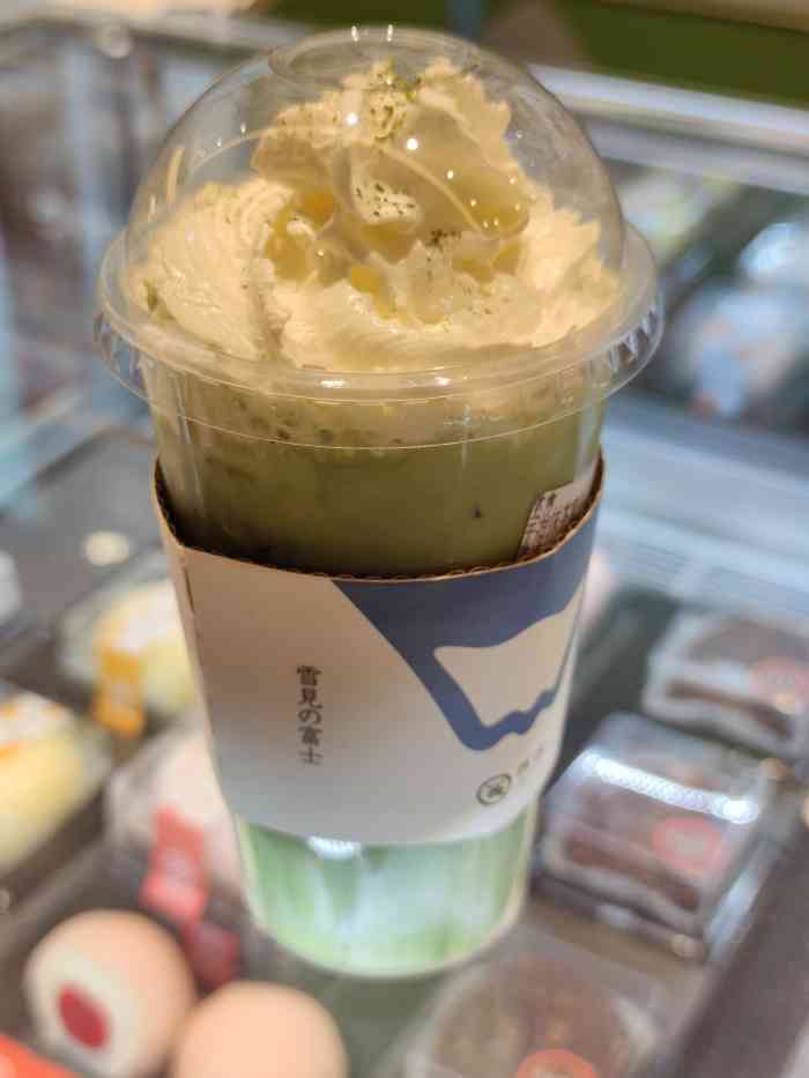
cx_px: 404
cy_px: 539
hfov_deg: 30.3
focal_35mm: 48
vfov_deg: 39.7
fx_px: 1495
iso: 50
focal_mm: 6.72
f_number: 1.69
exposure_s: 1/135
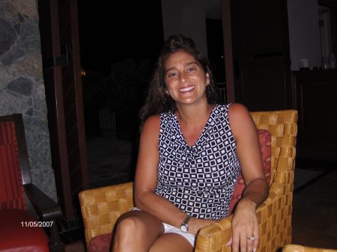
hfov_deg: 52.7
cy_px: 126
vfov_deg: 40.7
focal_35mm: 35
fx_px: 341
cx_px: 168
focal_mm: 7.5
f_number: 2.8
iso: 100
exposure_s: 1/60
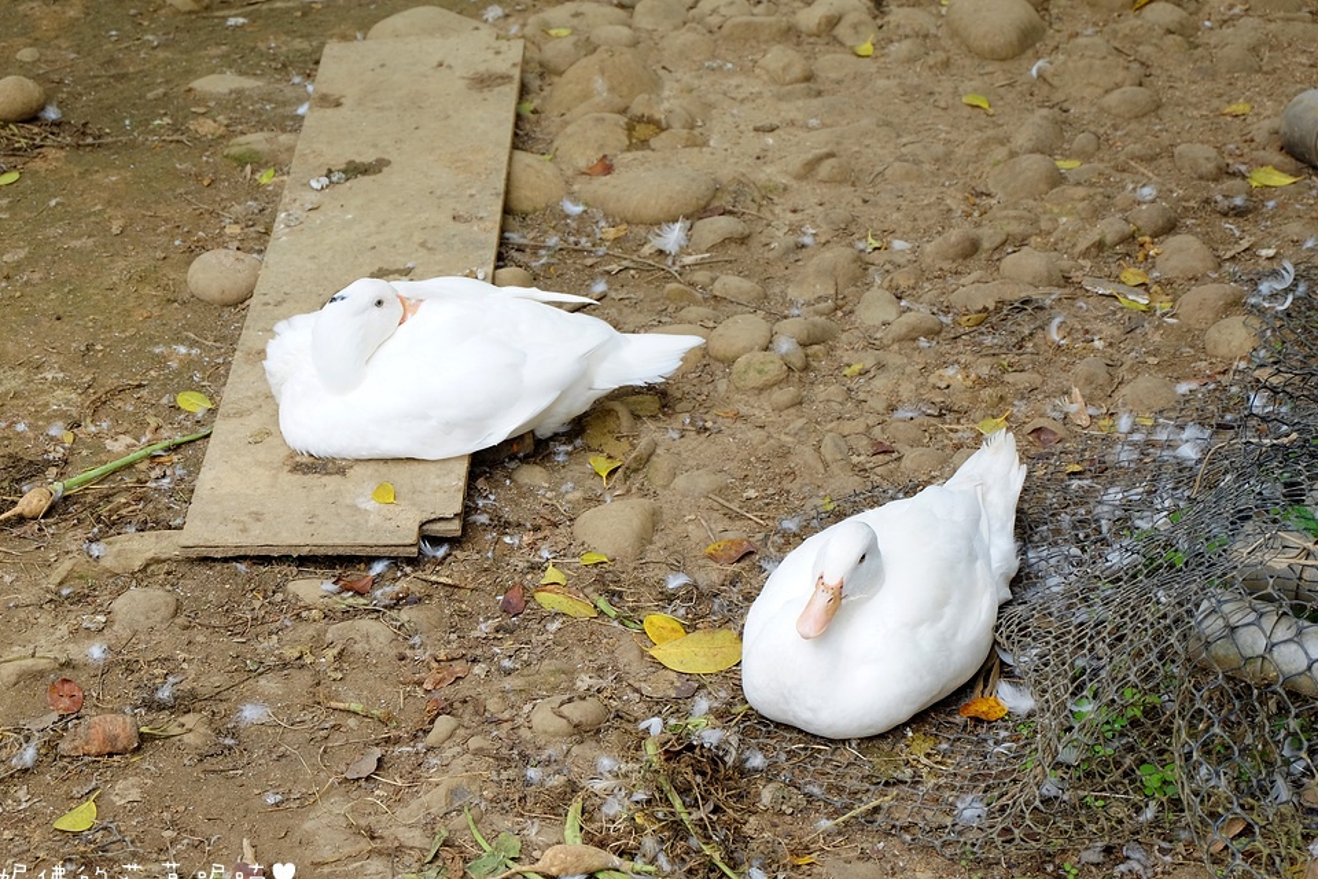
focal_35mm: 80
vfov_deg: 17.1
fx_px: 2929
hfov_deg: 25.4
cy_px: 466
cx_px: 629
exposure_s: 1/150
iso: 400
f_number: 5.6
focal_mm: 50
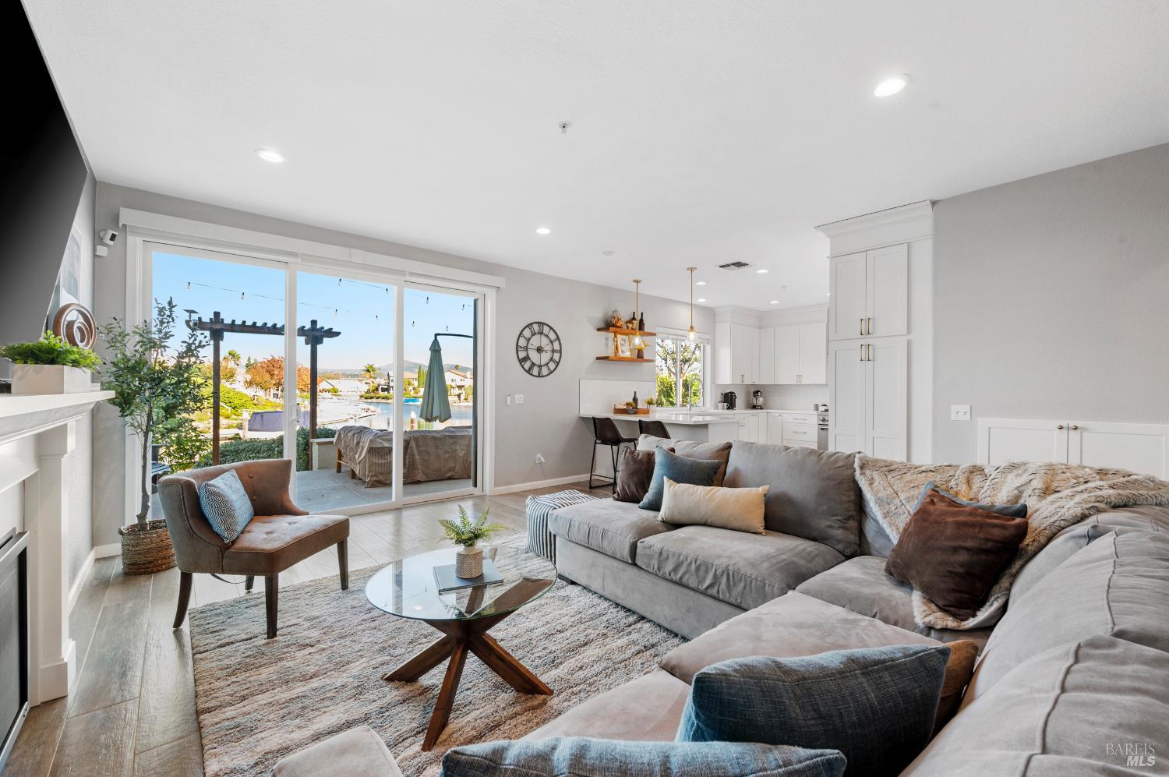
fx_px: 487
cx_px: 584
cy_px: 388
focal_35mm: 15
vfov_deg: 77.2
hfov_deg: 100.4
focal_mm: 15
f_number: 9
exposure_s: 1/2.5
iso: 250
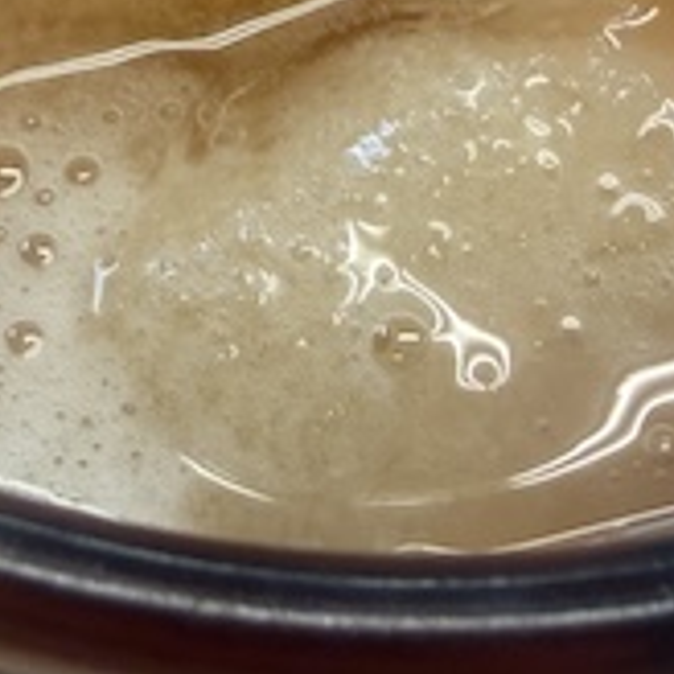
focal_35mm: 83
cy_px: -230
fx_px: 1828
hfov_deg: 20.9
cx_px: 390
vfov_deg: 19.1
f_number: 2.2
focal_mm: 2.22
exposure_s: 1/100
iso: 125
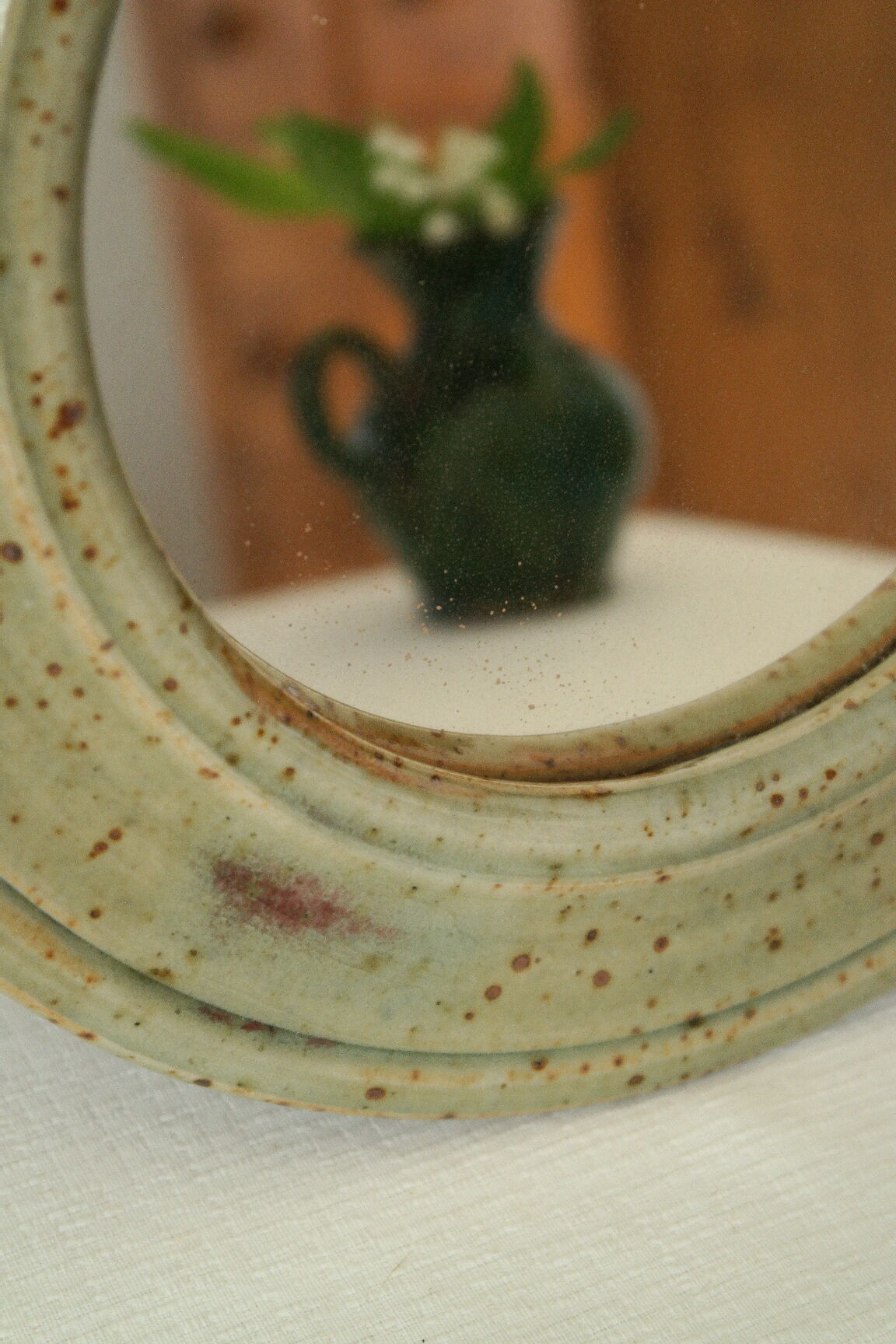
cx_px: 448
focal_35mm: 77
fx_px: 2874
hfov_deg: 17.7
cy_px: 672
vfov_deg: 26.3
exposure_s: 1/30
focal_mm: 50
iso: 800
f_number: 5.6
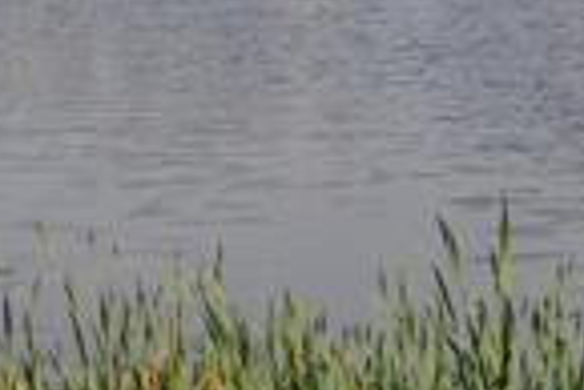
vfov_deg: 6.3
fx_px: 3515
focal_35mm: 216
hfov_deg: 9.2
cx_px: 967
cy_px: -163
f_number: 8
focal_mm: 29
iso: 100
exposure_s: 1/250
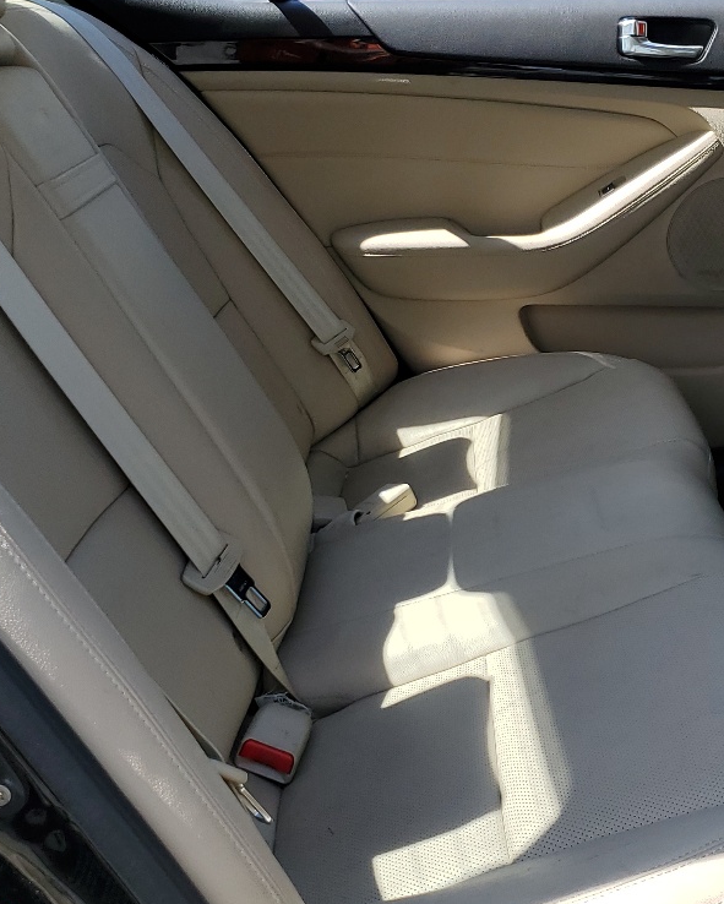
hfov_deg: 27.1
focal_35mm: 55
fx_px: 1472
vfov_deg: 34.1
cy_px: 474
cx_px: 570
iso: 50
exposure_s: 1/1429
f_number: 1.5
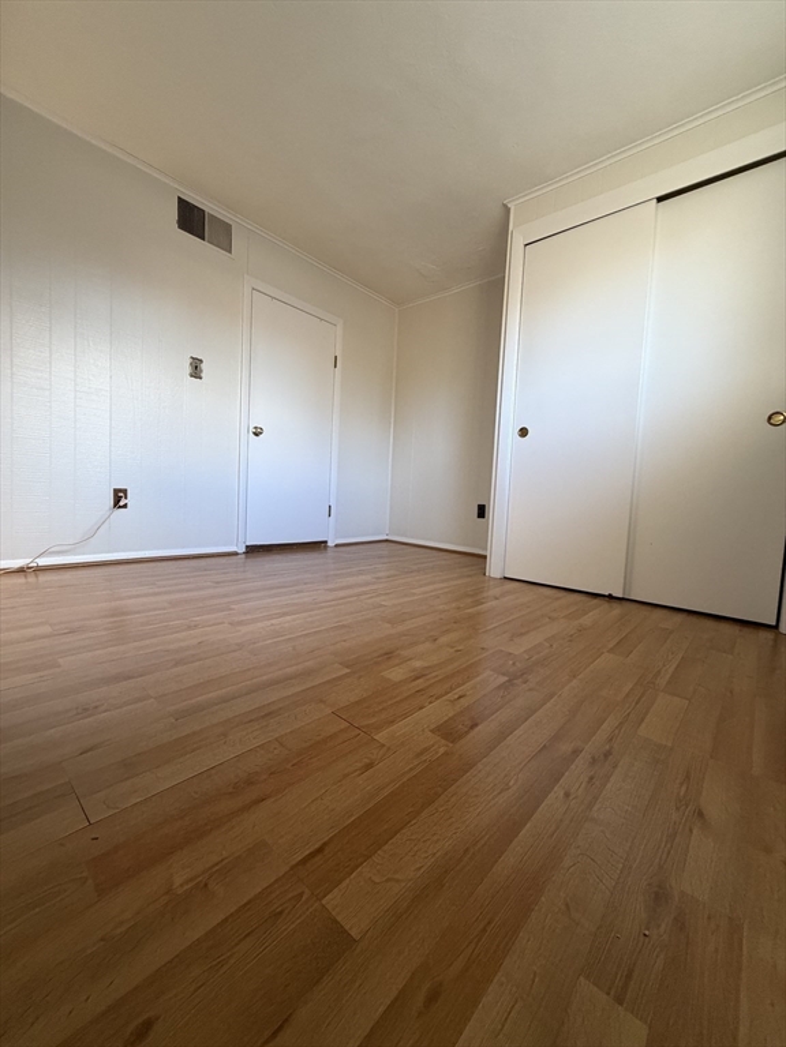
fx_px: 424
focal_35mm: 14
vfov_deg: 102.1
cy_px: 524
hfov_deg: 85.7
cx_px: 393
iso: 320
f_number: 2.2
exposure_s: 1/60
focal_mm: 2.22
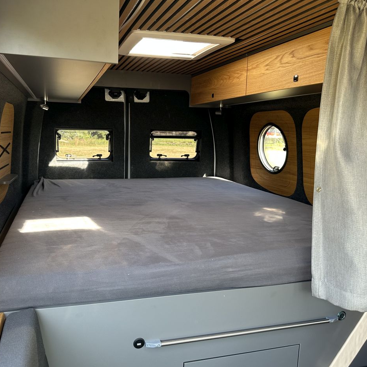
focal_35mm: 29
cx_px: 152
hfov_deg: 55.3
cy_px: 187
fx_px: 348
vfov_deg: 55.6
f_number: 1.78
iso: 100
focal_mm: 6.86
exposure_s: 1/121
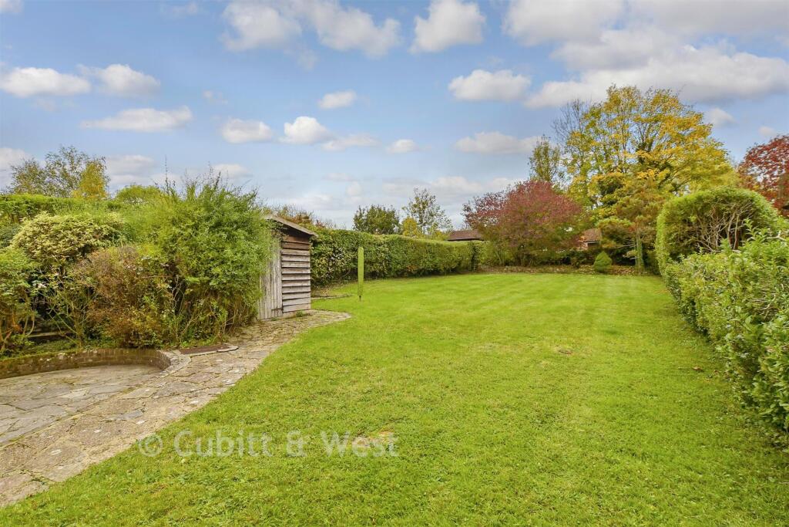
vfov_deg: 77.3
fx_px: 329
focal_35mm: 15
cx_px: 394
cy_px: 264
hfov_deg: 100.4
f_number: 8
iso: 320
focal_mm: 10
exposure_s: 1/320
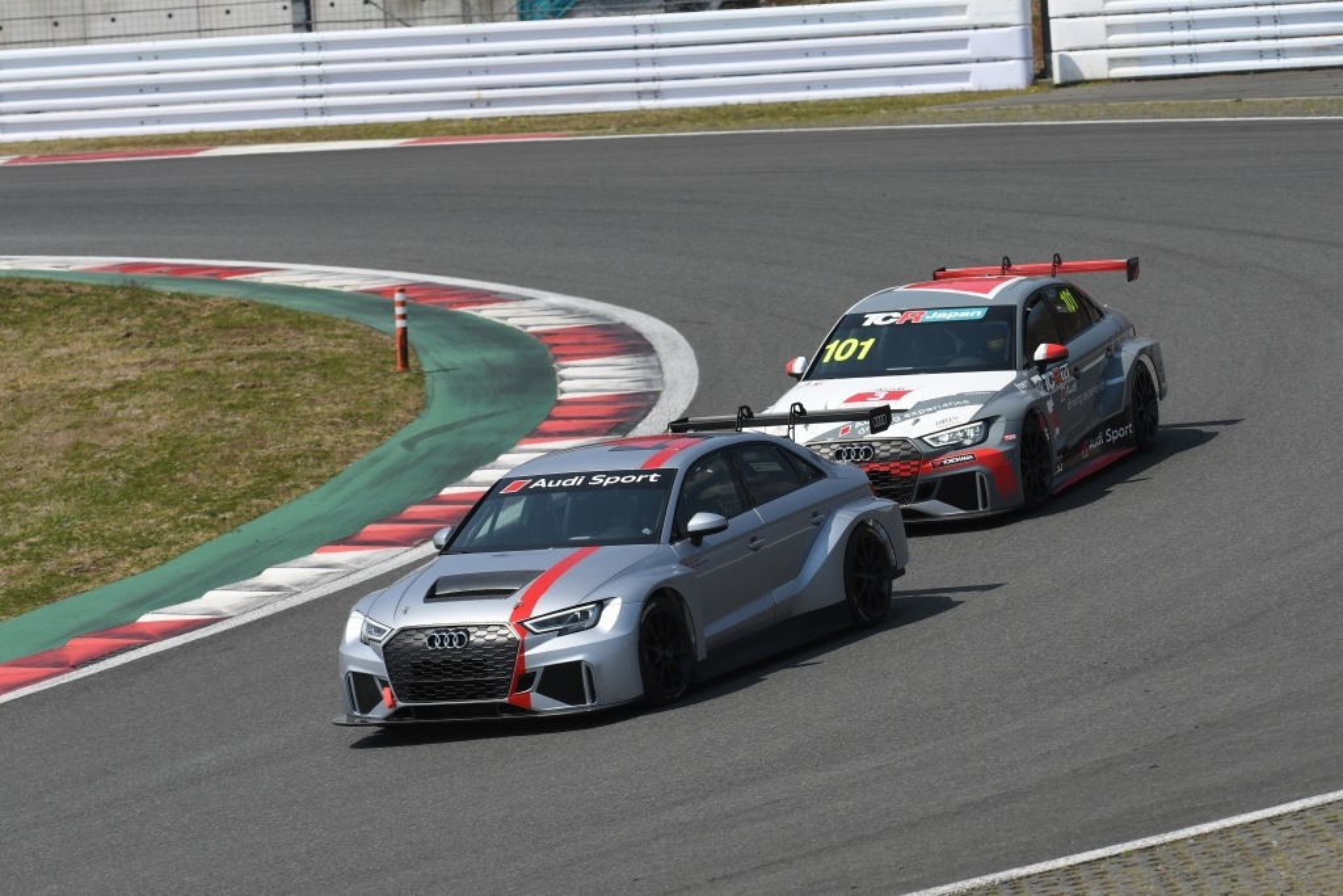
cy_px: 448
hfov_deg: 8.1
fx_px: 9514
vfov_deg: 5.4
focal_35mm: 255
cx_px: 672
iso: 100
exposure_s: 1/640
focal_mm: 170
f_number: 6.3
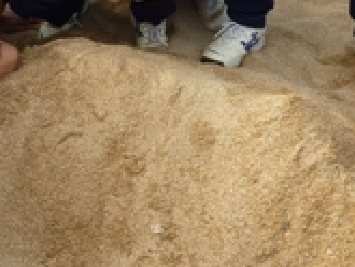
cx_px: 24
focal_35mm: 84
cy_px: 24
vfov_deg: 17.3
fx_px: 862
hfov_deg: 22.6
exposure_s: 1/250
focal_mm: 4.1
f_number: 4
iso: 80
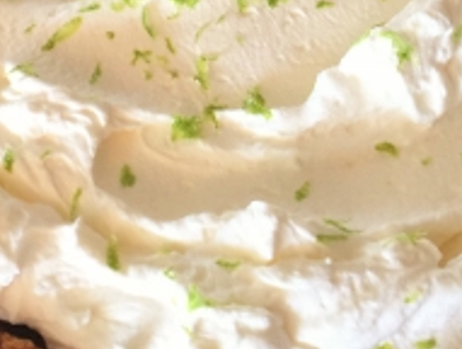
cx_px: 244
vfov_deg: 14.7
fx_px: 1297
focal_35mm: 97
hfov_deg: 20.2
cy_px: -90
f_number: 2.2
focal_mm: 4.15
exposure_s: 1/15
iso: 32
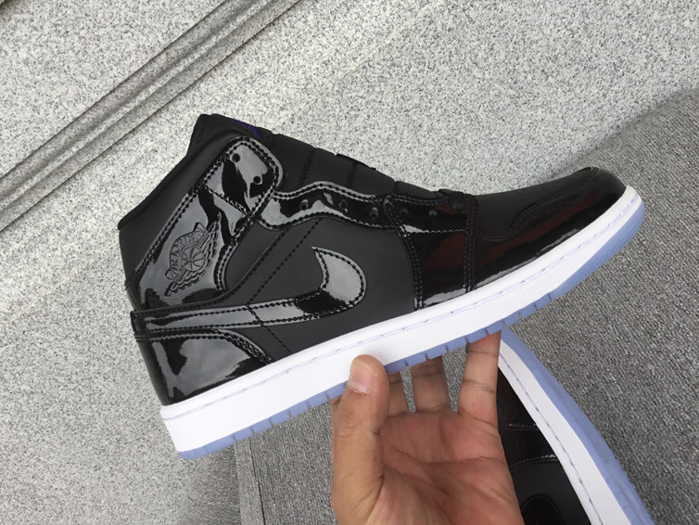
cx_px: 358
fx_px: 747
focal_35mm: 37
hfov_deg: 50.1
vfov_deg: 38.6
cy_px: 218
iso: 25
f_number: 2.4
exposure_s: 1/100
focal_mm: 3.3
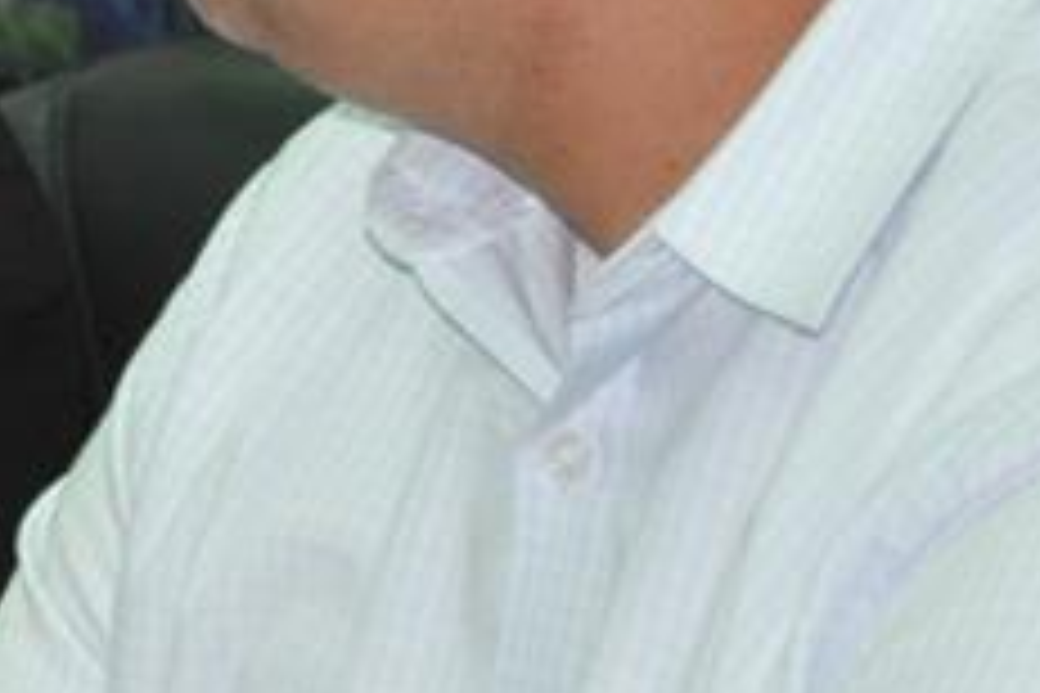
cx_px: -1081
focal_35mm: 525
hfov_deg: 3.9
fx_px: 15165
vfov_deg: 2.6
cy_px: -76
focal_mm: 70
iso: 1600
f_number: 5.3
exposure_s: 1/60
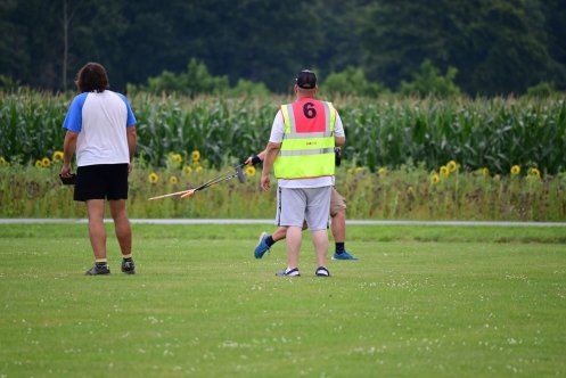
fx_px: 6292
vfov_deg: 3.4
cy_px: 189
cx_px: 283
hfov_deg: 5.2
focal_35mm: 400
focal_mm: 400
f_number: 6.3
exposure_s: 1/1600
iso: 1000
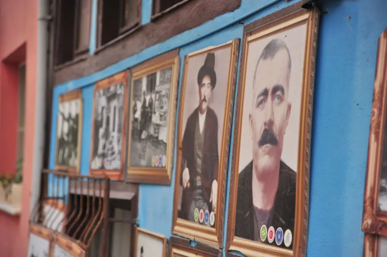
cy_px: 128
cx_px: 194
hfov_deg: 25.4
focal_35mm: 80
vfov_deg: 17.0
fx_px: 859
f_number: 4
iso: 640
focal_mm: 80
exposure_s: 1/500
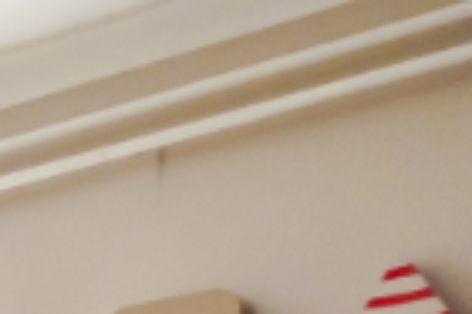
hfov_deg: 10.8
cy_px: 780
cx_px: -1015
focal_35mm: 104
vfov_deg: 10.9
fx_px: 1362
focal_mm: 7
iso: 400
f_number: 4
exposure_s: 1/8
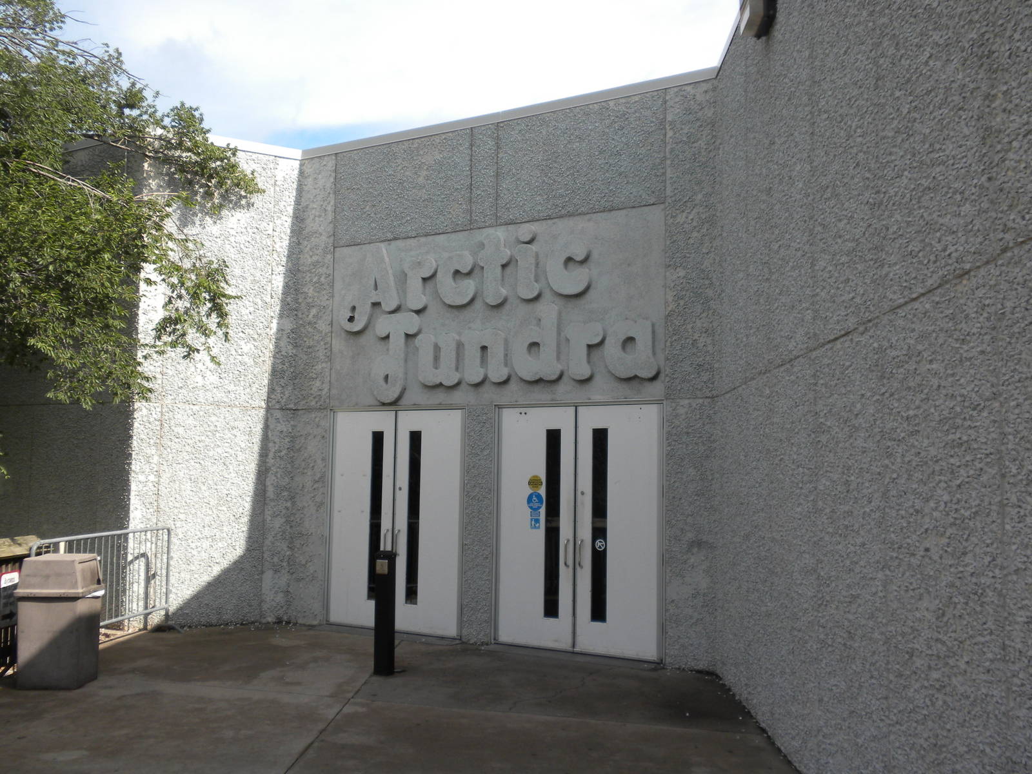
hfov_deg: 50.1
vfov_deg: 38.7
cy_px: 387
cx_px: 516
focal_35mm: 37
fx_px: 1103
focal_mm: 6.6
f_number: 3.5
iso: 64
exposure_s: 1/530
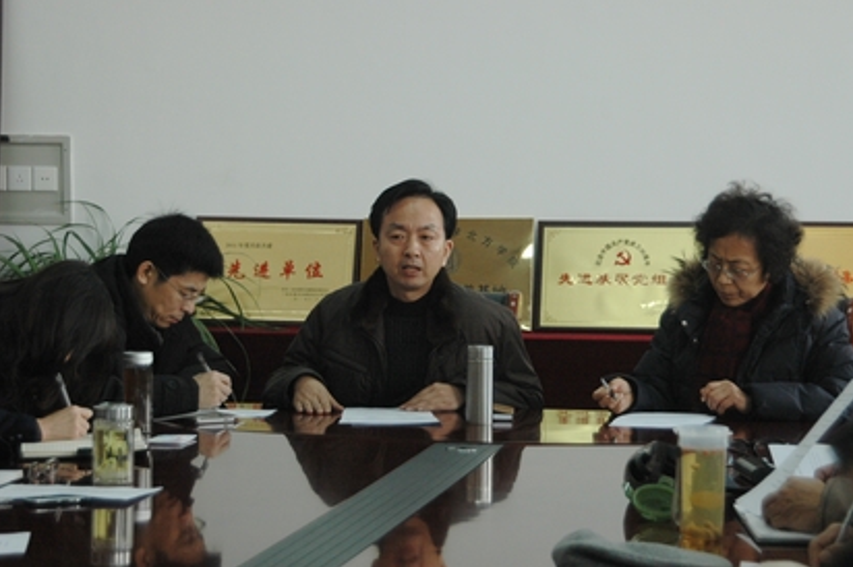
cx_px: 431
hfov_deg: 19.1
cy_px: 285
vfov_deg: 12.8
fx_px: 2533
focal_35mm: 107
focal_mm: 70
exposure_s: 1/80
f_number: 5.3
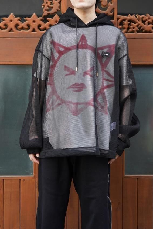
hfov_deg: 27.0
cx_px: 76
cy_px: 114
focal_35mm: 50
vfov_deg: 39.6
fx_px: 319
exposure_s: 1/125
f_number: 3.2
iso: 200
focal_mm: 50
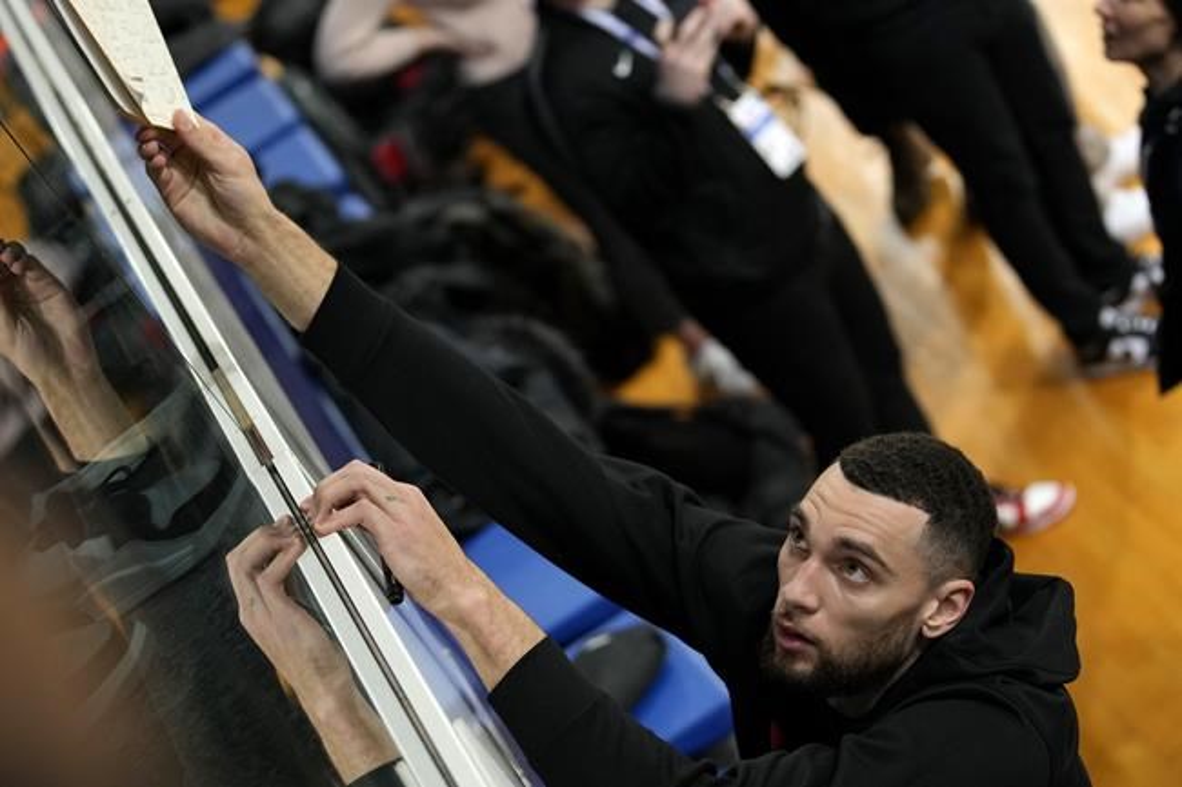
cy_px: 394
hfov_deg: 19.5
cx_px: 591
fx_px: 3446
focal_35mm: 105
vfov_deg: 13.0
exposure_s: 1/1600
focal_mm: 70
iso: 2500
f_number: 2.8
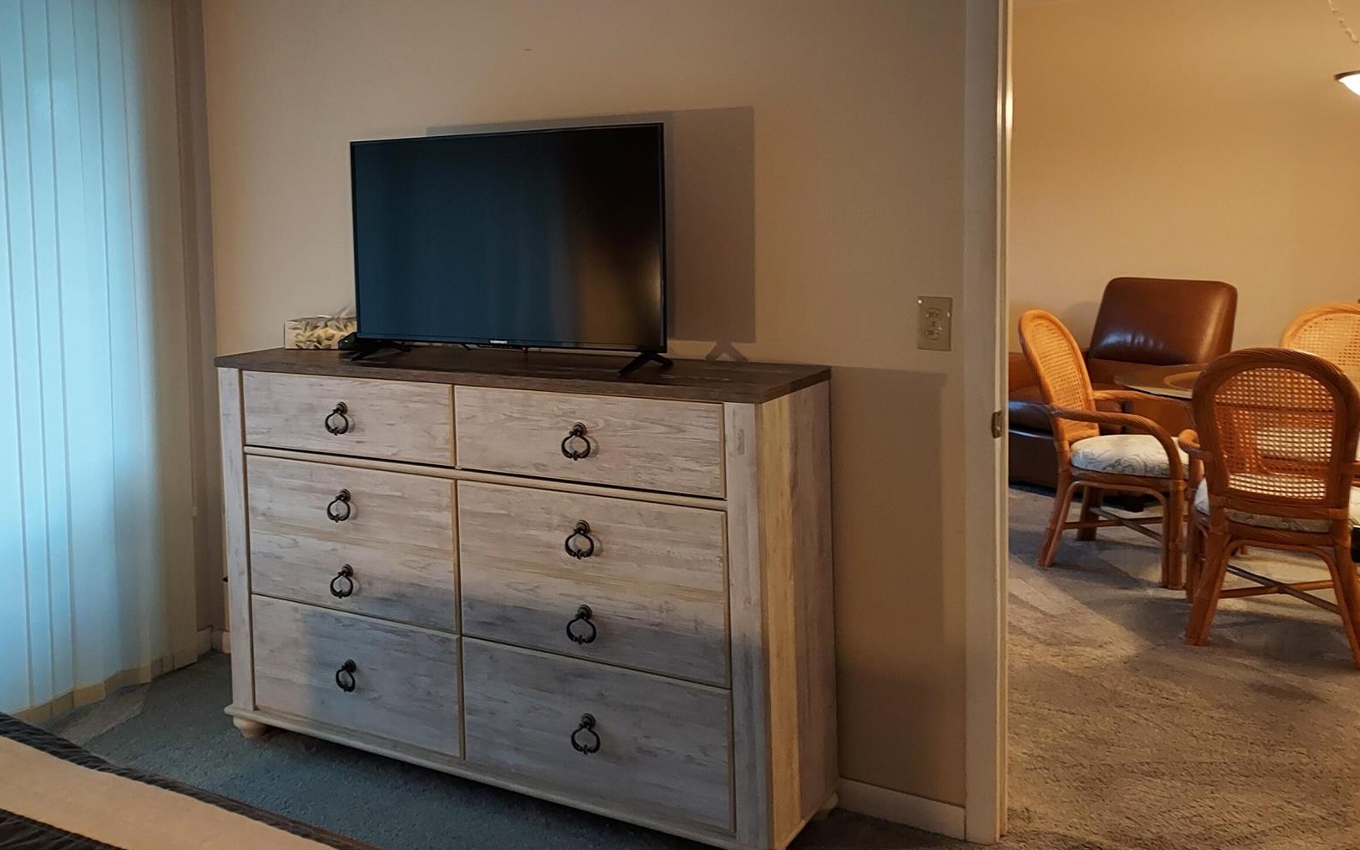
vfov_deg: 37.9
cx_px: 529
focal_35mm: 33
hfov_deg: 57.6
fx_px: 1223
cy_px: 284
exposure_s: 1/24
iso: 400
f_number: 1.8
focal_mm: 4.6
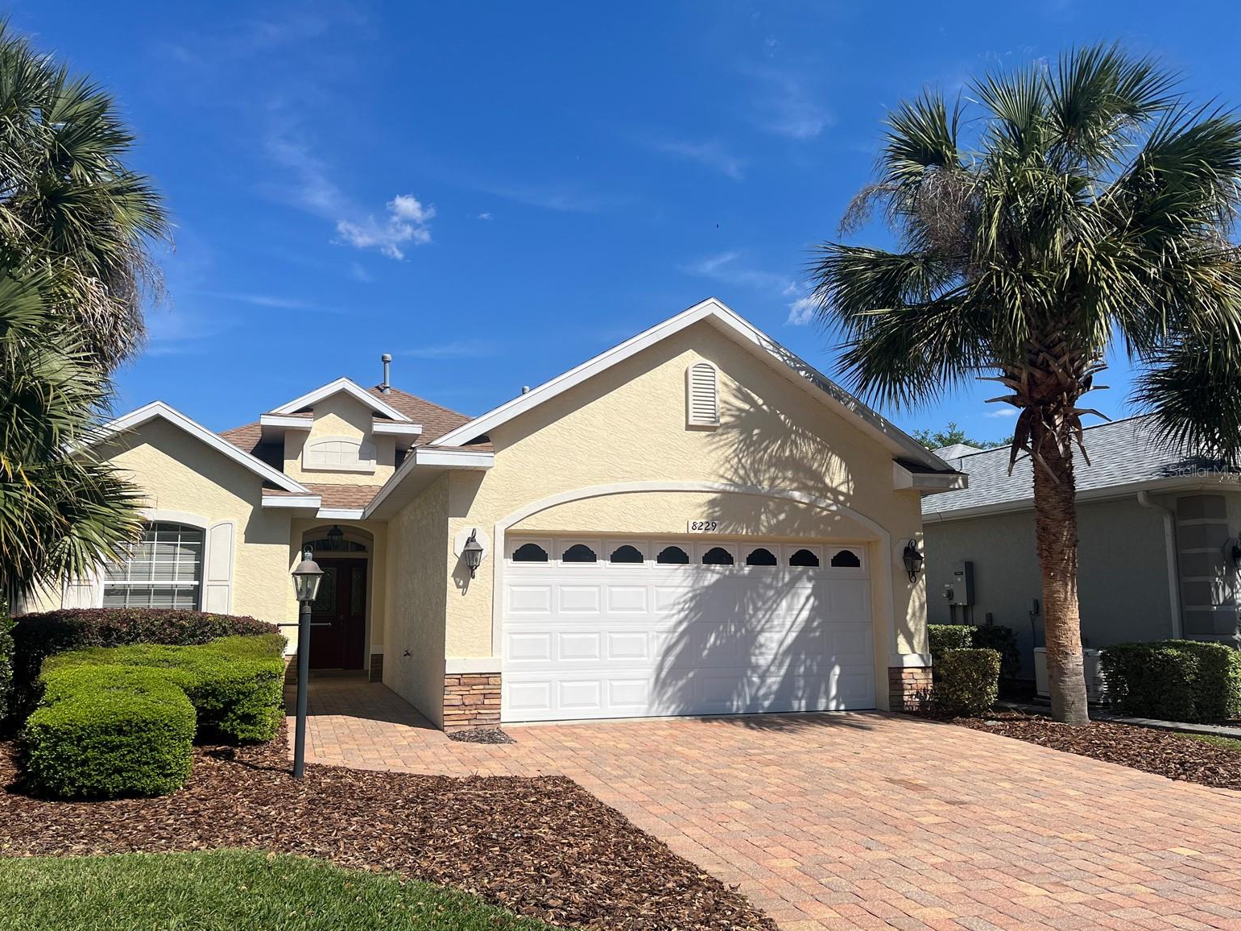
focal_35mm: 27
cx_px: 601
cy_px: 470
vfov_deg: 51.4
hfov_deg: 65.3
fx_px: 968
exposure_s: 1/5848
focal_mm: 5.1
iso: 50
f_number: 1.6
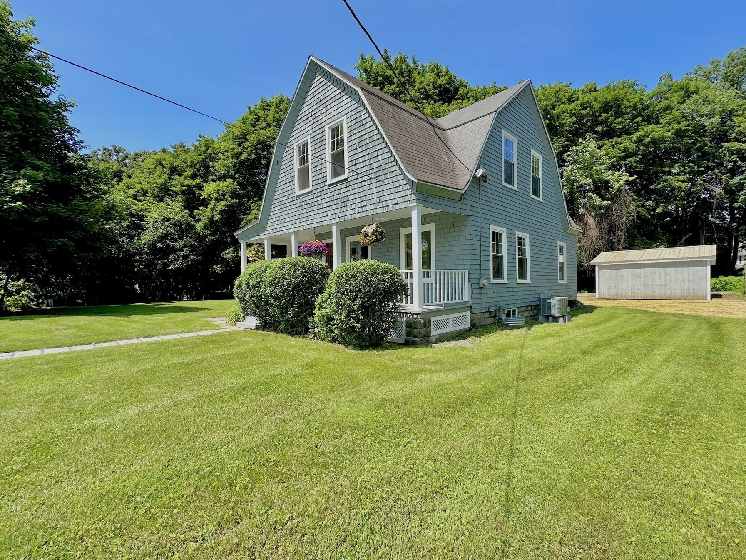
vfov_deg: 78.1
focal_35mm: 16
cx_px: 418
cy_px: 286
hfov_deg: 94.0
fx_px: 345
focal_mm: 2.22
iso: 40
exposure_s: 1/1033
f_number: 2.2
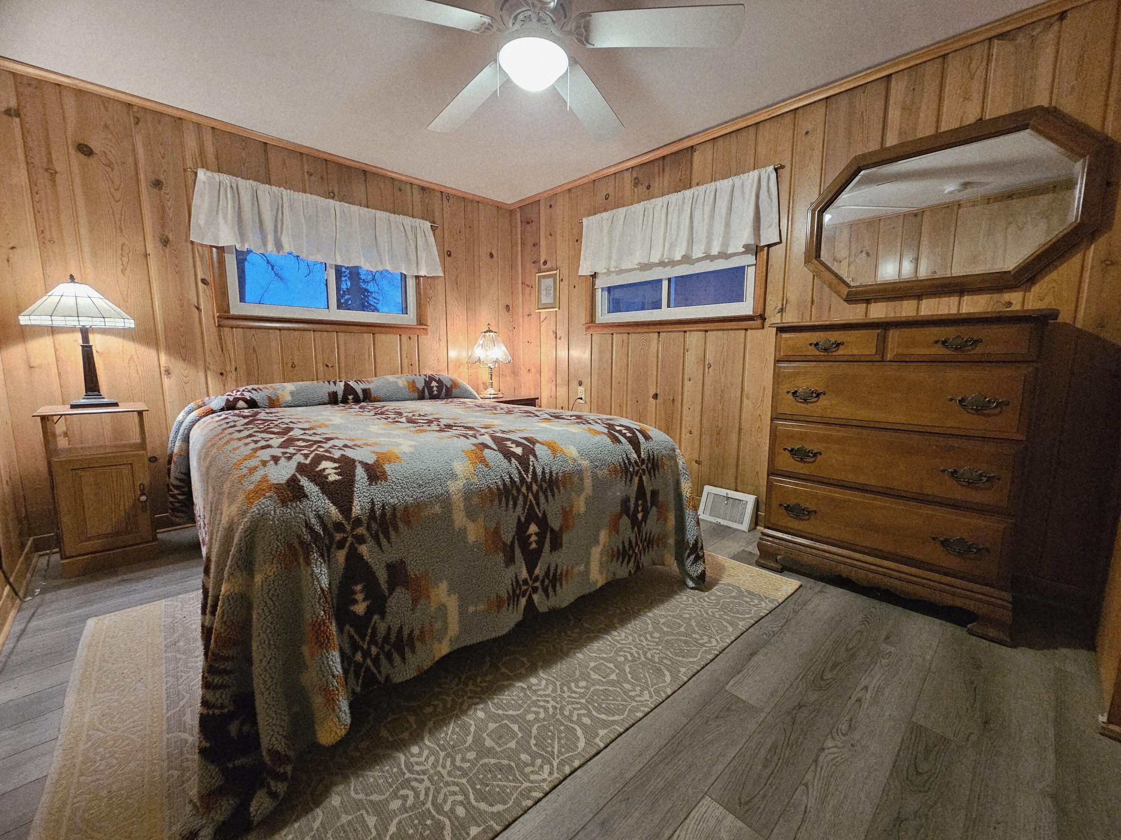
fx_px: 421
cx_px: 560
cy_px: 420
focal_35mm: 13
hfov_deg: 106.2
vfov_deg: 89.9
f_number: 2.2
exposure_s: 1/30
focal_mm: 2.2
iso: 500
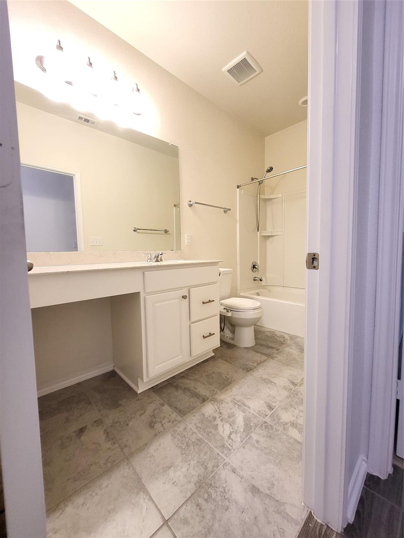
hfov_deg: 89.9
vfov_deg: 106.2
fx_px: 202
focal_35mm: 13
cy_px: 269
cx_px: 202
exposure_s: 1/60
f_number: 2.2
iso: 400
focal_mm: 1.74
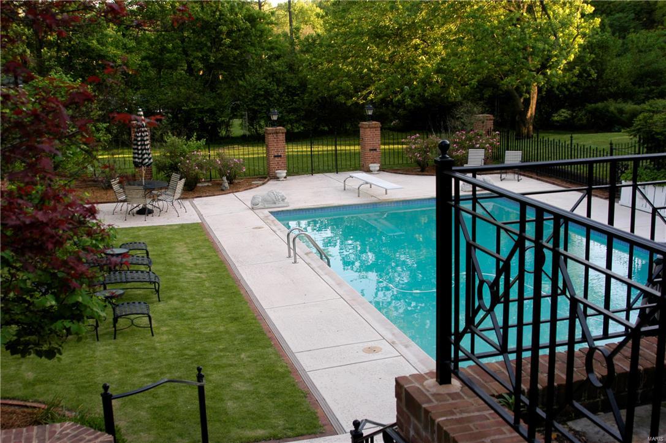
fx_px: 776
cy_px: 222
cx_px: 333
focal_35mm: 42
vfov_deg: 31.8
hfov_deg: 46.4
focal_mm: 28
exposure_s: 1/80
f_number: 4.5
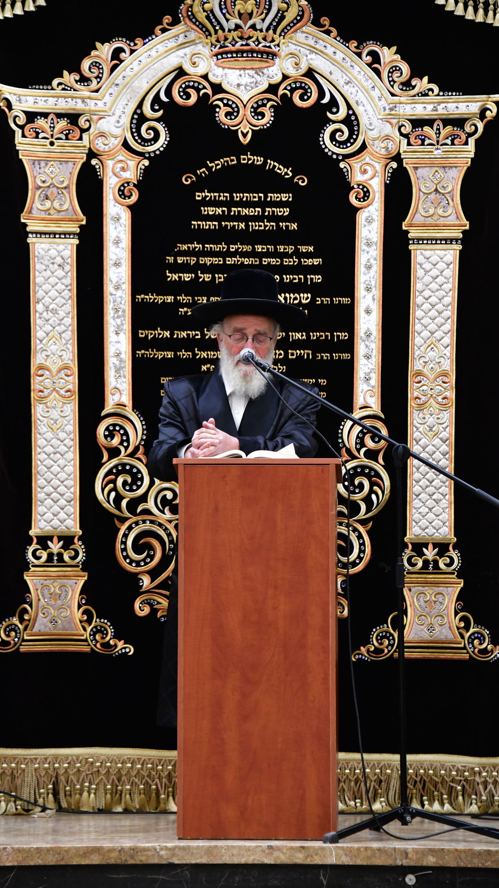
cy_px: 443
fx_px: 3953
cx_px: 234
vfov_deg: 12.8
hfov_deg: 7.2
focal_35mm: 168
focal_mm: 160
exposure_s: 1/100
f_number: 5.6
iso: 3200
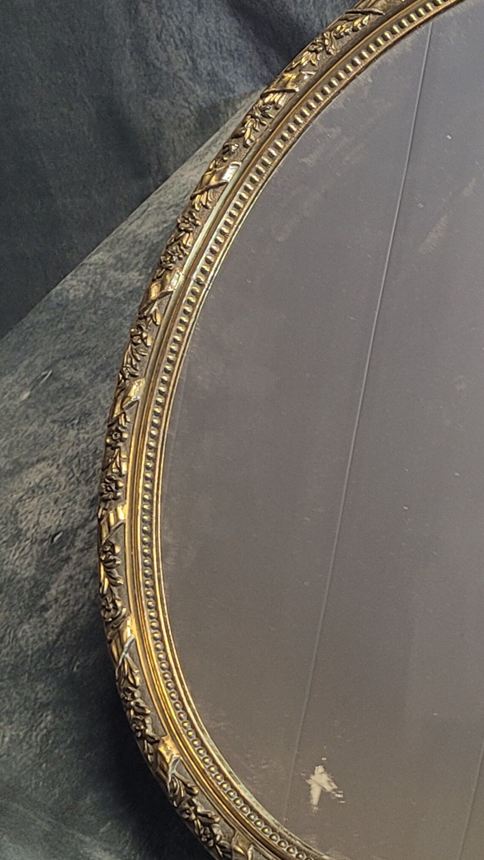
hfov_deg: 20.1
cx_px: 588
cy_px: 294
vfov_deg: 36.9
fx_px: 1278
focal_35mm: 56
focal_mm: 5.4
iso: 250
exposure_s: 1/50
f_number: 1.8
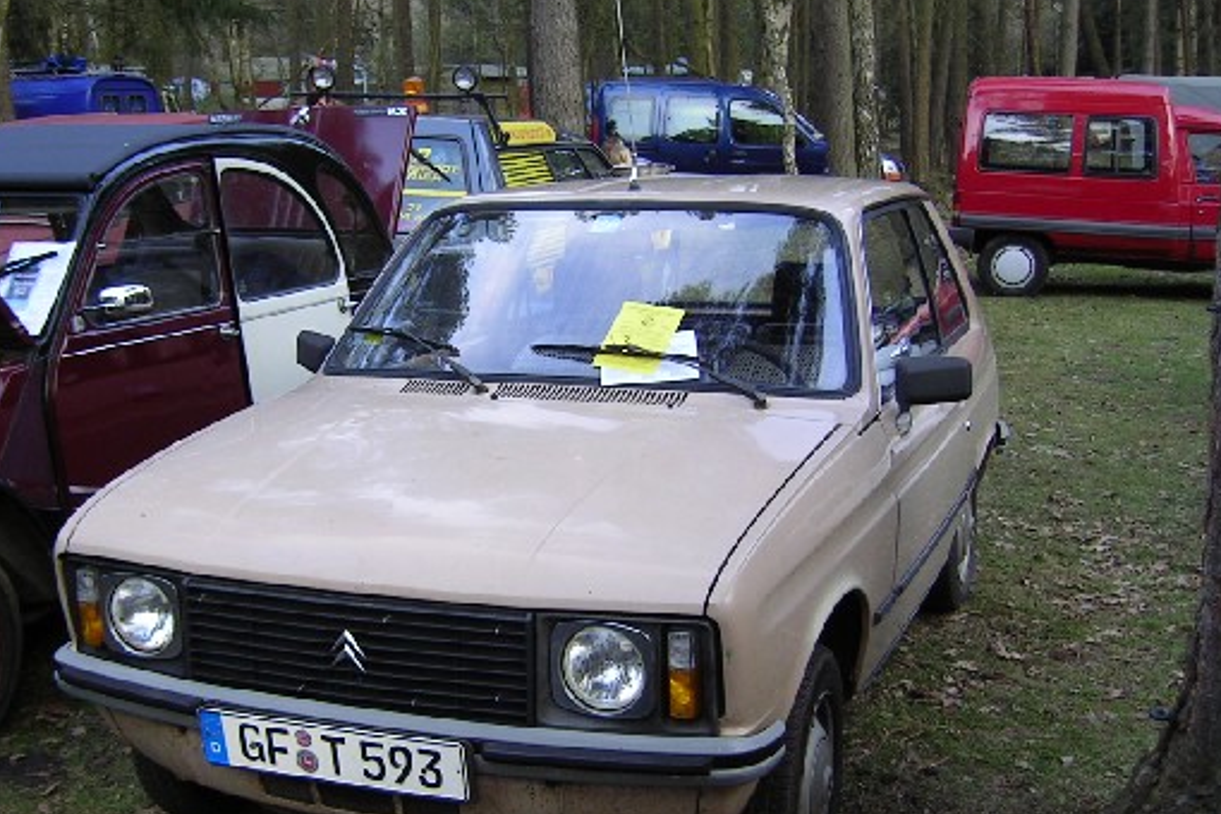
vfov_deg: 28.6
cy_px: 498
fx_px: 1594
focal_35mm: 47
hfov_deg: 41.8
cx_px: 508
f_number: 2.8
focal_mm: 5.6
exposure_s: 1/72.9
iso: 50
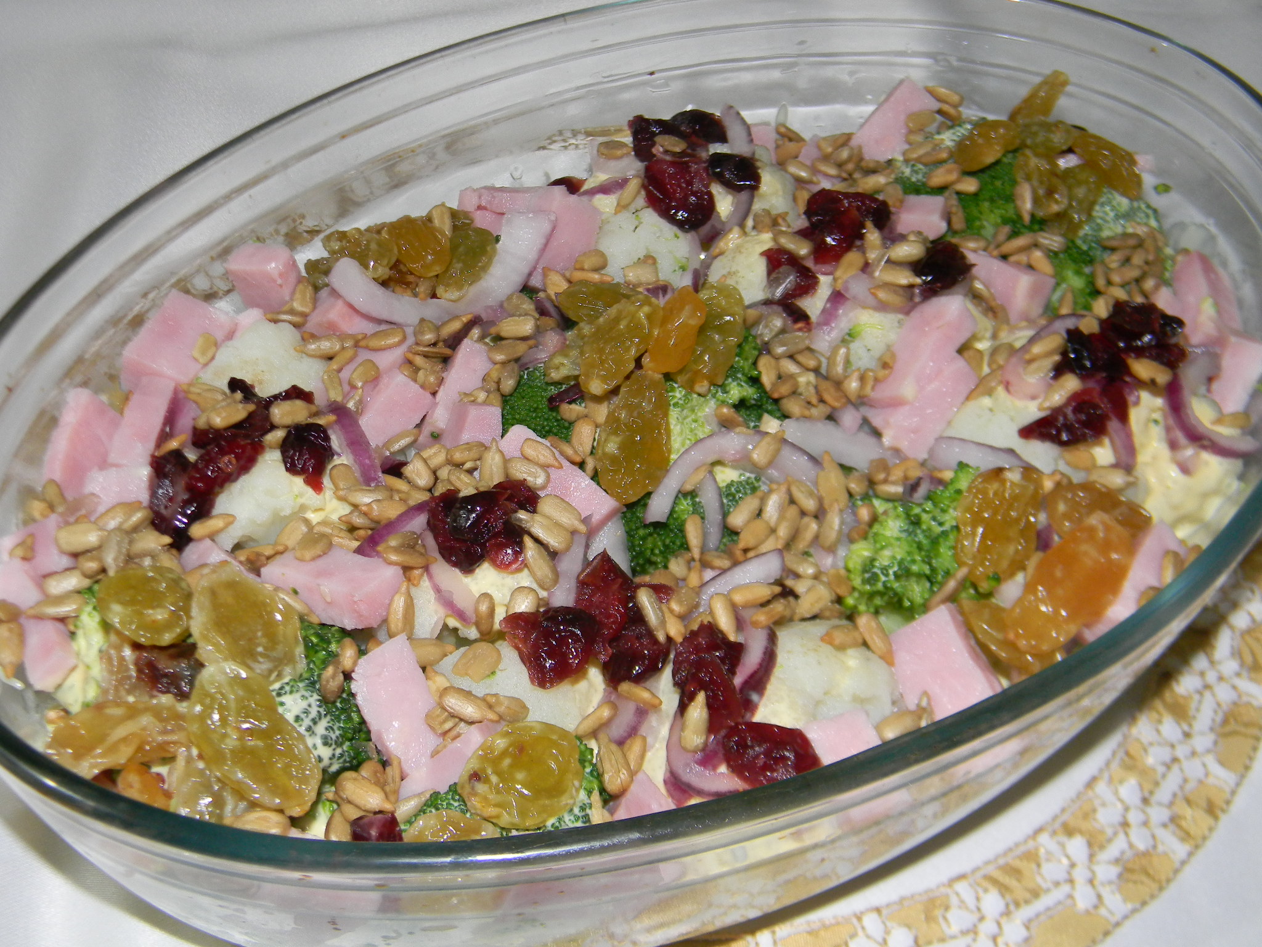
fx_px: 1495
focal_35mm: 41
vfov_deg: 35.1
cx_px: 631
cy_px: 474
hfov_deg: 45.8
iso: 200
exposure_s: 1/30
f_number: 3.8
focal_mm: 7.3
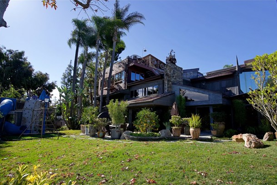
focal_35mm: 18
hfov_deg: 89.9
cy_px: 98
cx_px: 145
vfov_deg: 67.4
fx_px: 139
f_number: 7.1
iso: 2500
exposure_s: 1/5000
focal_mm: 17
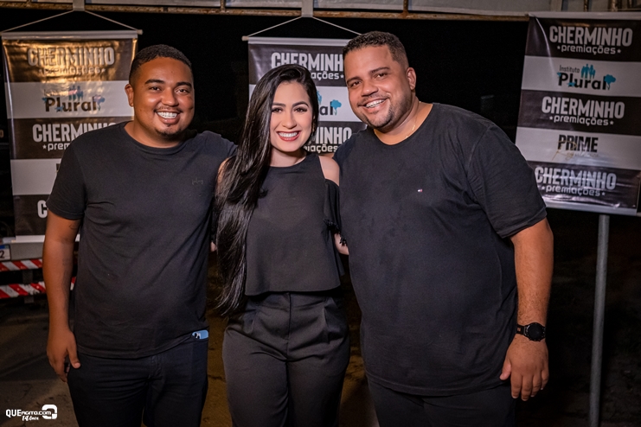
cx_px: 320
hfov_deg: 53.1
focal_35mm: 36
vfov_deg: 36.9
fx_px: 641
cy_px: 214
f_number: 2.5
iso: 2500
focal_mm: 24
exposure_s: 1/400
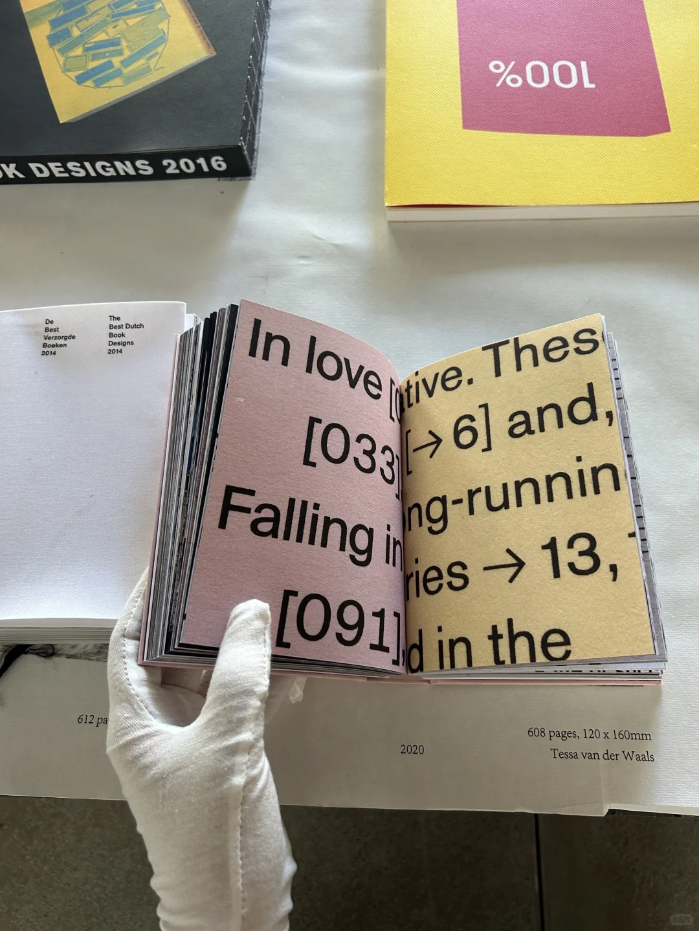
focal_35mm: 26
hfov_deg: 53.1
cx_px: 350
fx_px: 700
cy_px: 466
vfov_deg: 67.3
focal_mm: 5.7
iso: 125
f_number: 1.5
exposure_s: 1/60
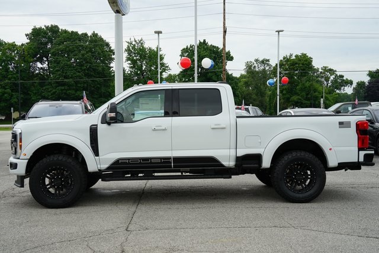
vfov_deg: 30.5
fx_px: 463
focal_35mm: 44
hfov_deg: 44.5
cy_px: 126
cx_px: 190
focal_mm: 44
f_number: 9
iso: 100
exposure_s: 1/80
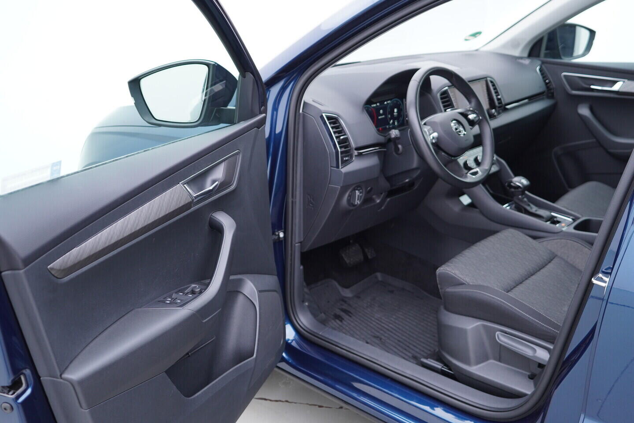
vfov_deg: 36.9
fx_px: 634
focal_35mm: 36
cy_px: 212
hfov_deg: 53.1
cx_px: 317
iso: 200
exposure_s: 1/40
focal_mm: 24
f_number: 2.8
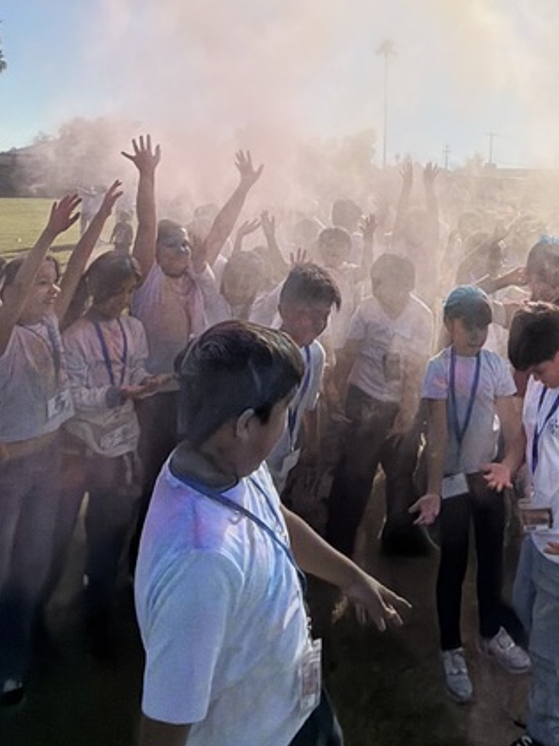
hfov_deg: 39.9
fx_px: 733
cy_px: 37
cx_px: 455
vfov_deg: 47.0
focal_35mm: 34
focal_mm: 2.22
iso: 100
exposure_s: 1/8696
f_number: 2.2
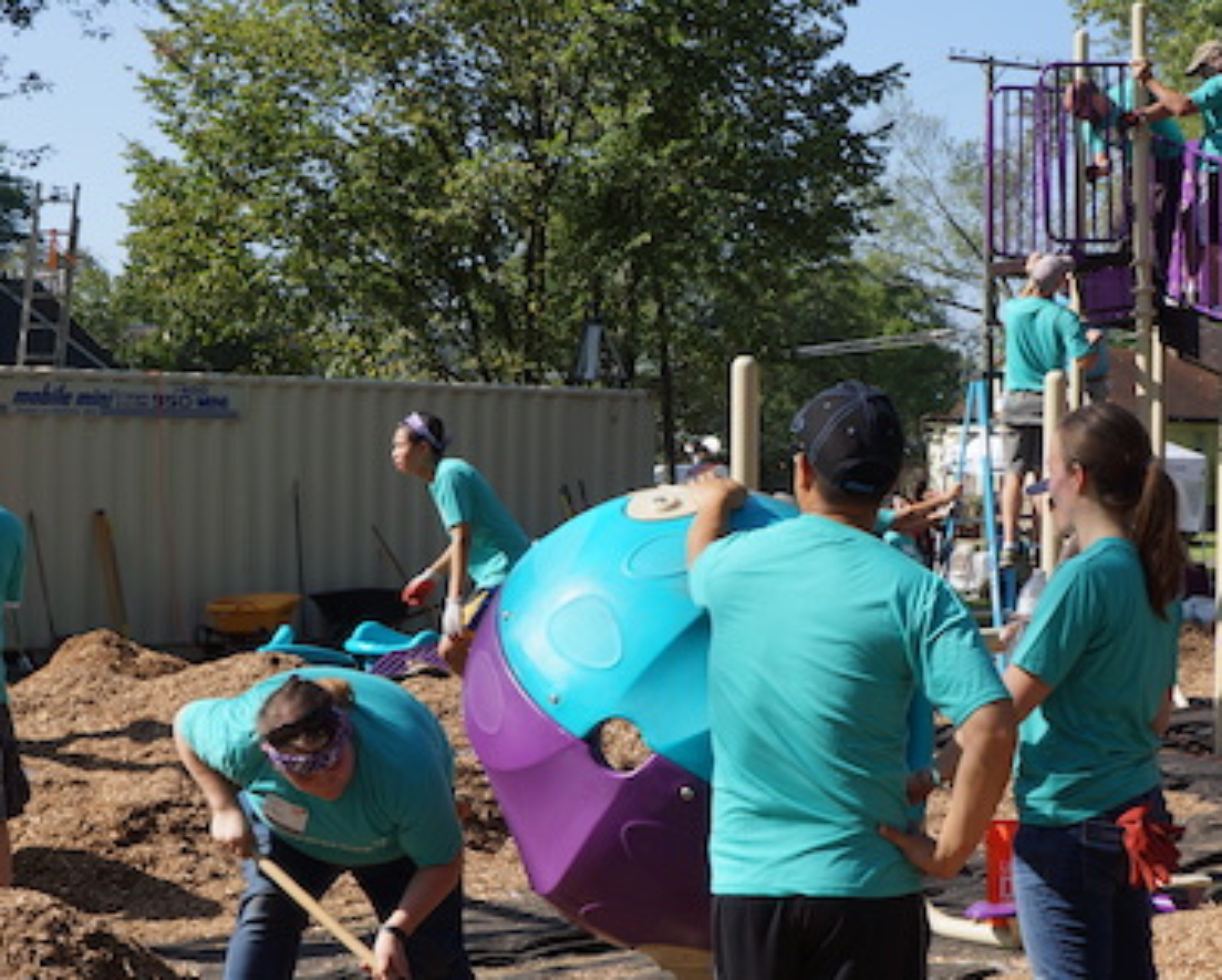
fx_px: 2353
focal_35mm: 65
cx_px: 578
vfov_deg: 23.3
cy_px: 711
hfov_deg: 29.1
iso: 100
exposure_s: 1/250
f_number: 8
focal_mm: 23
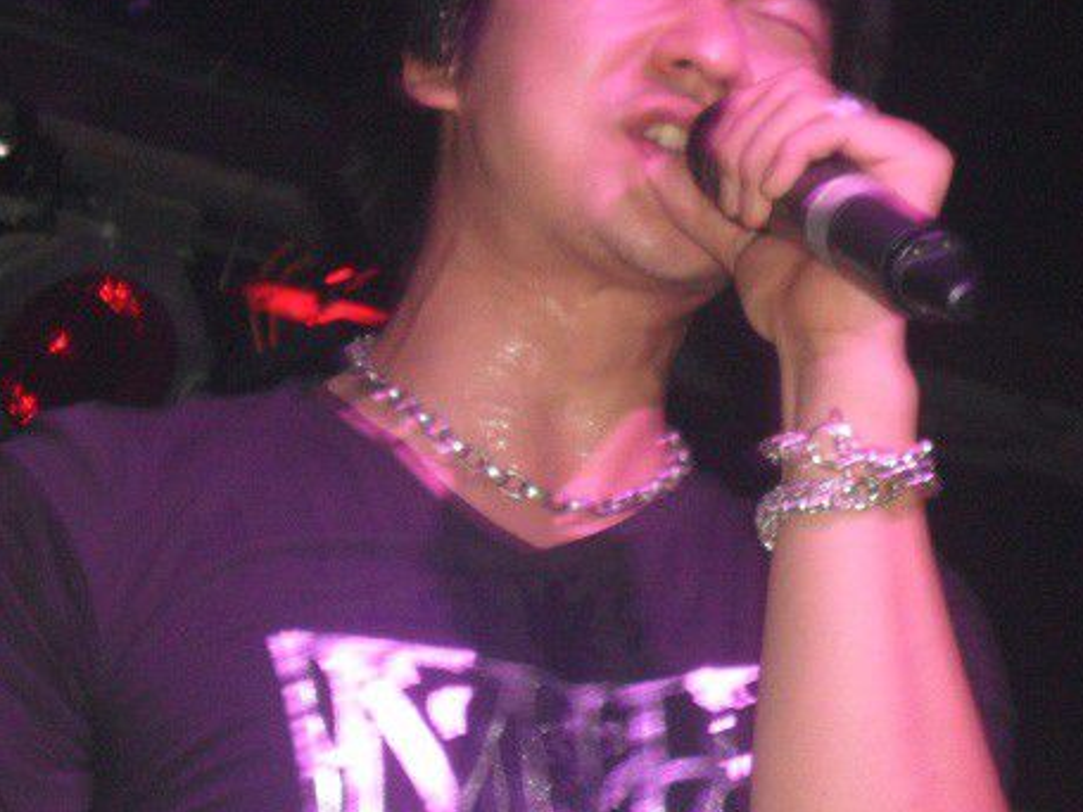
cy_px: 397
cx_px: 530
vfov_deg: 10.2
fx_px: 4536
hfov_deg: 13.6
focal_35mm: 145
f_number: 4.3
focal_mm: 15.4
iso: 240
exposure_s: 1/60
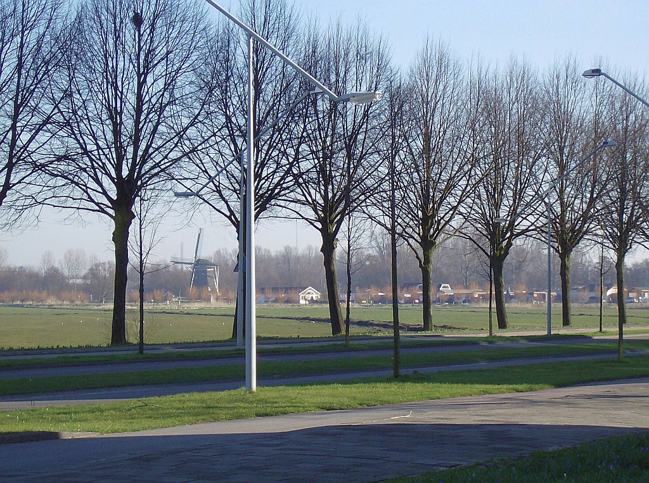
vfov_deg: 13.7
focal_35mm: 108
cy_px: 242
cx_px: 324
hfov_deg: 18.3
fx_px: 2020
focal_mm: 18
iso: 100
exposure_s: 1/436
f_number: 4.8
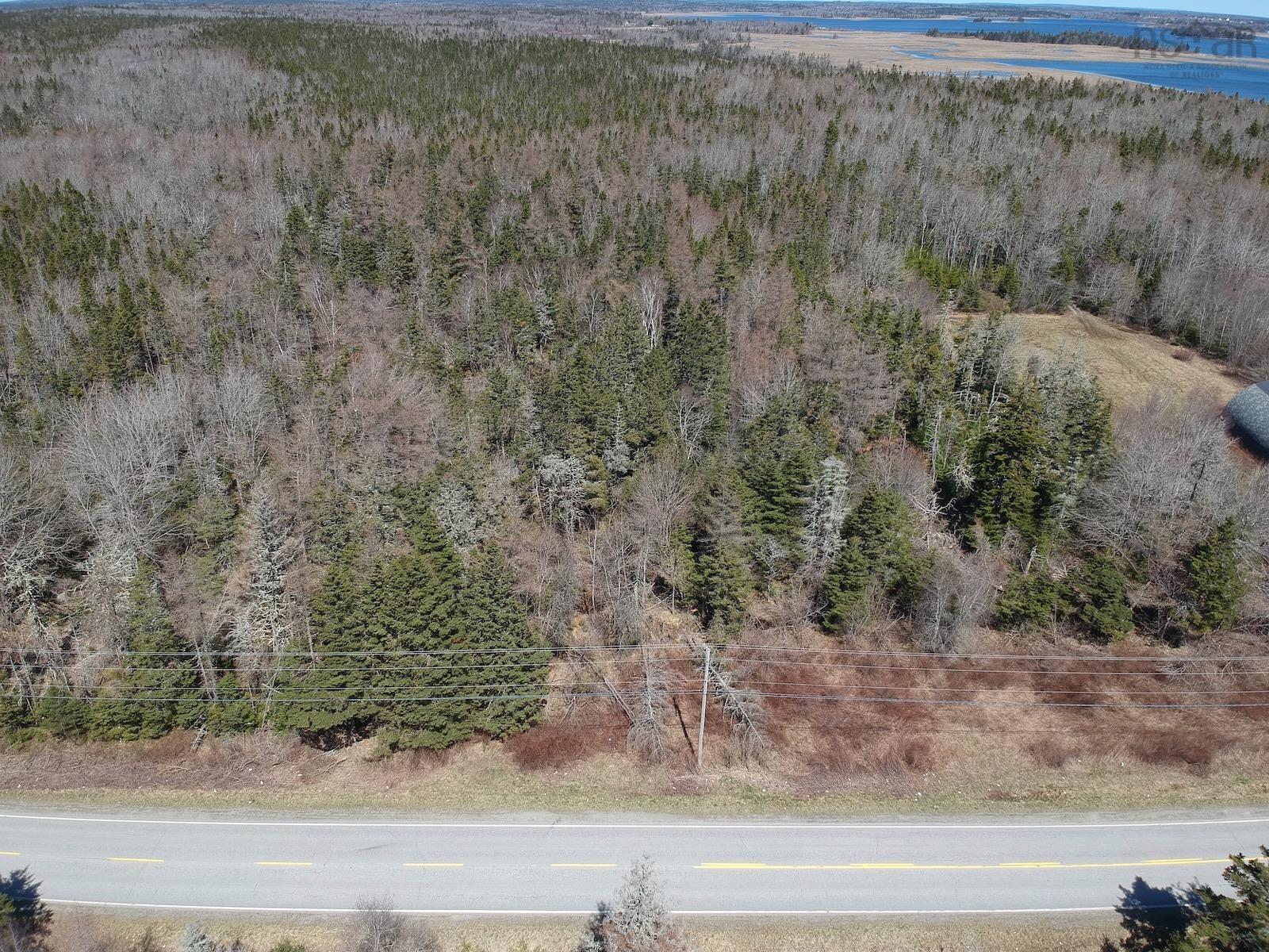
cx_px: 634
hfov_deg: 69.4
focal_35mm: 25
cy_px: 476
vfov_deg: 54.9
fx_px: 916
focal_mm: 4.49
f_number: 2.6
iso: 100
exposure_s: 1/1000
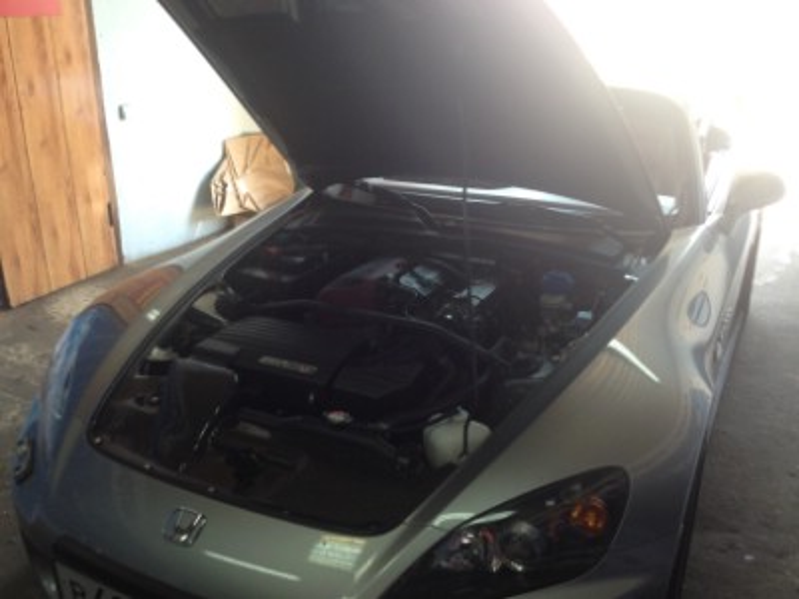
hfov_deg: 52.6
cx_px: 400
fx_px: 808
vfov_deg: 40.7
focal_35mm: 35
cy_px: 300
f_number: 2.4
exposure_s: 1/60
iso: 64
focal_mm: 4.28
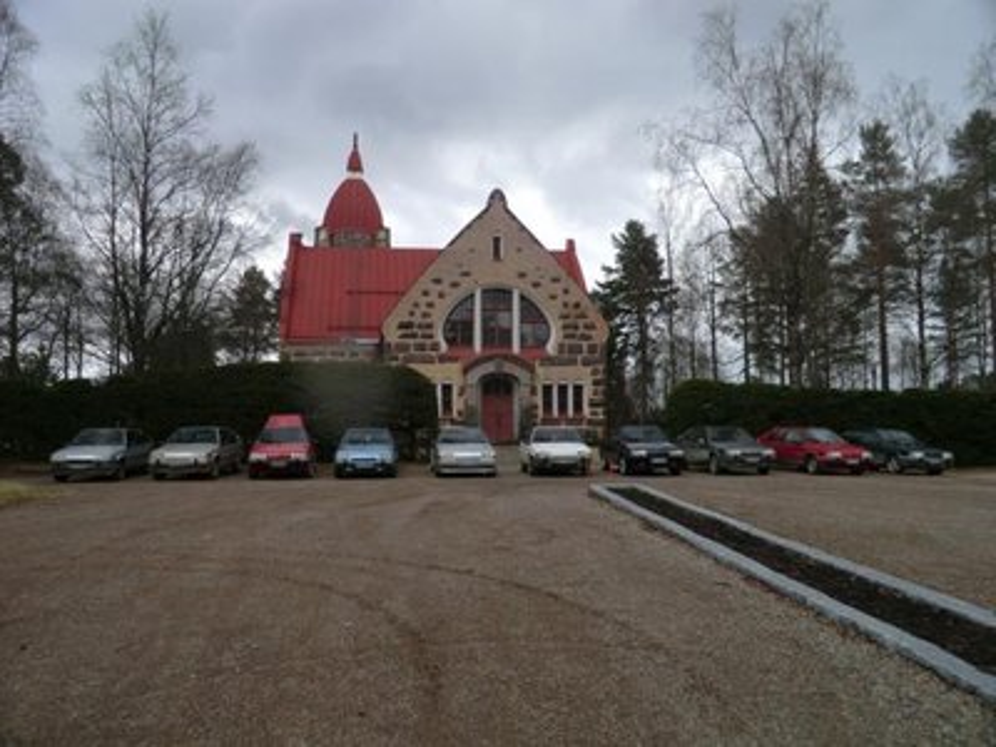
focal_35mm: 29
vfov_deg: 48.2
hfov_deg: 61.7
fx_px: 834
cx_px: 498
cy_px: 374
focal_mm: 5.2
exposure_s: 1/400
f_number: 3.5
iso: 64
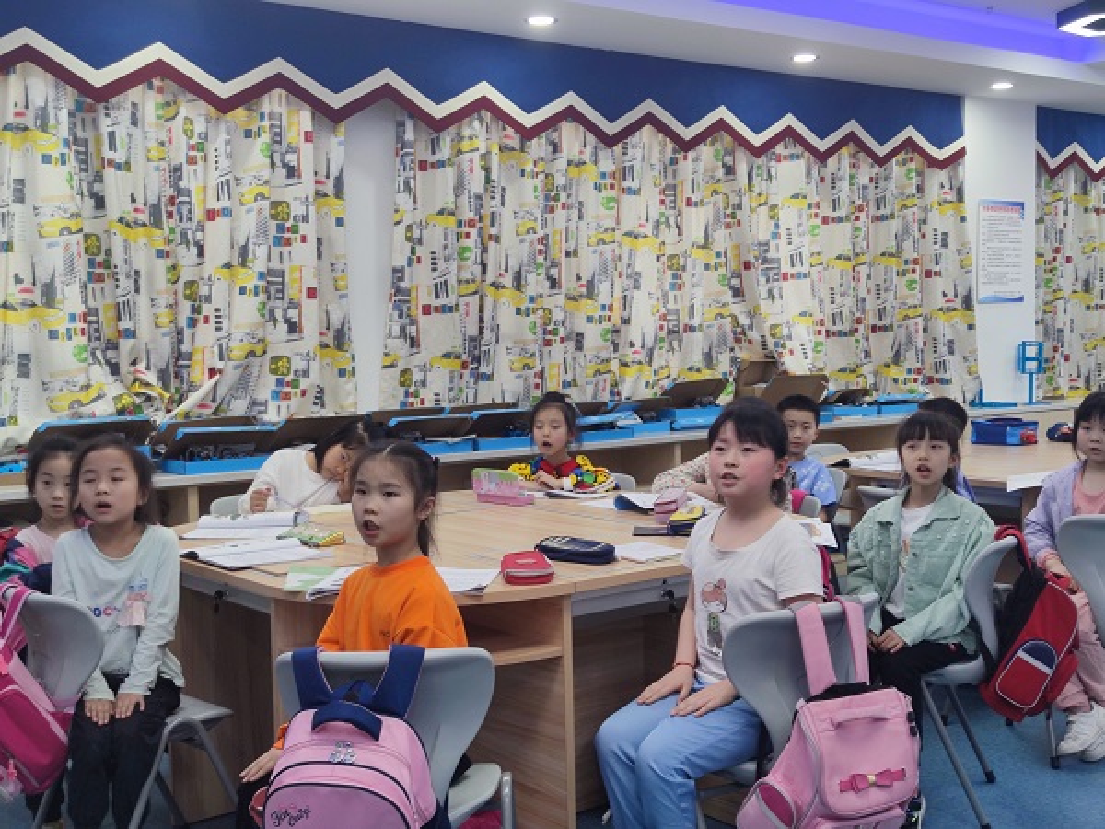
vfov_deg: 35.1
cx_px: 552
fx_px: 1309
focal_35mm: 41
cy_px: 414
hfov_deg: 45.8
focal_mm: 6.72
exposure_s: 1/100
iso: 77
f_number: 1.69
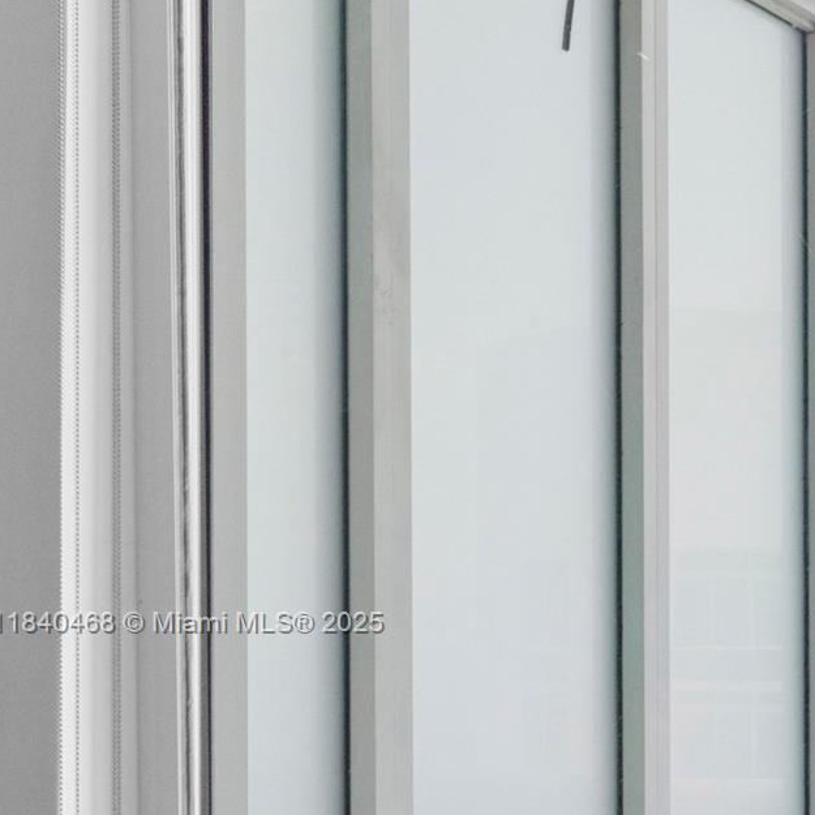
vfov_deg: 22.8
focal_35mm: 75
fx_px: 2000
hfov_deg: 21.2
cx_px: 1009
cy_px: 625
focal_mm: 34.5
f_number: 13
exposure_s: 1/15
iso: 250
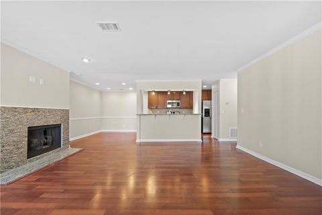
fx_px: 125
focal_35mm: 14
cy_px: 108
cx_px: 161
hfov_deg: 104.3
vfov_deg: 81.2
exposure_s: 1/4
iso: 1000
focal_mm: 14
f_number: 8
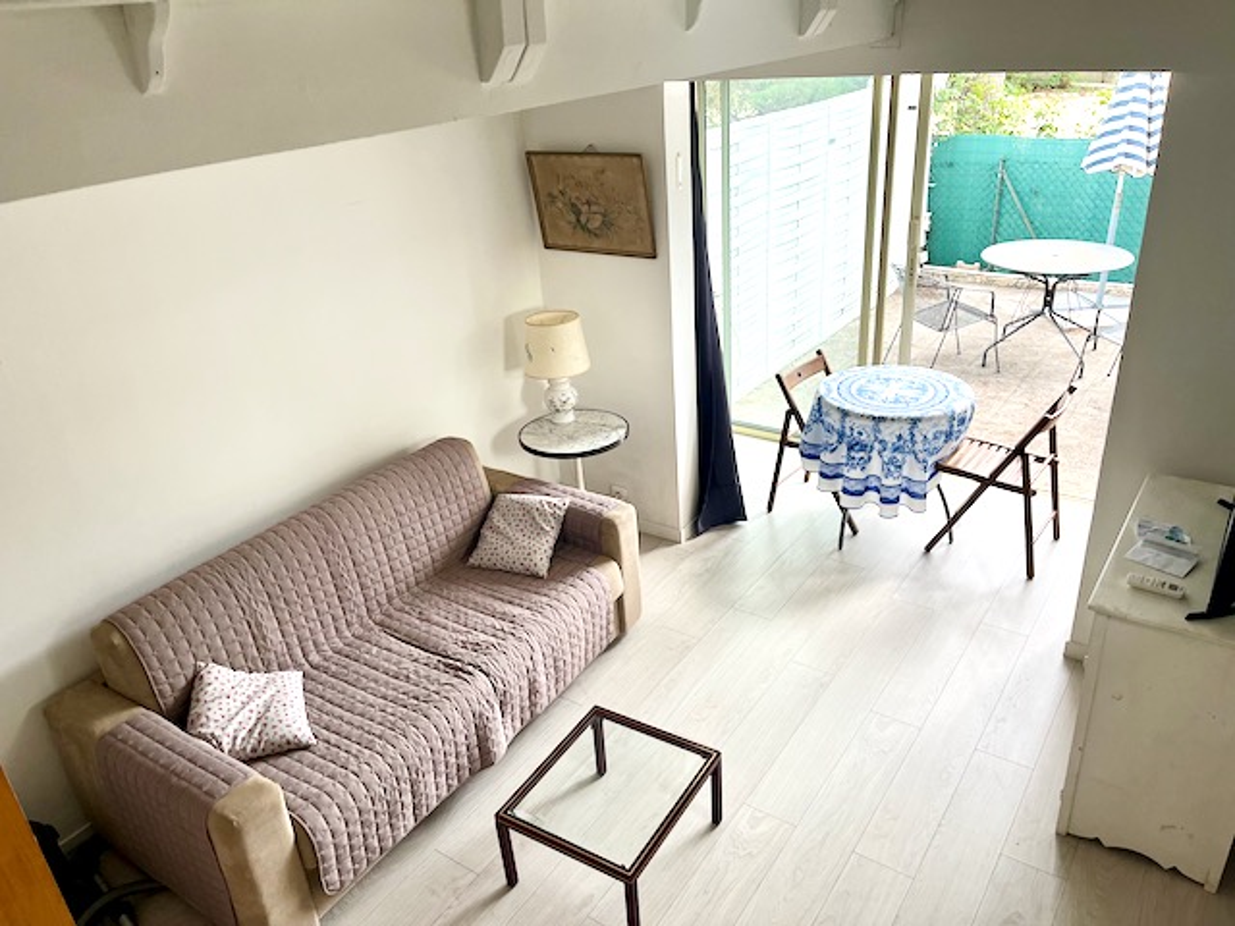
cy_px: 463
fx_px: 928
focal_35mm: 26
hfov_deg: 67.3
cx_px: 618
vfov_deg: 53.1
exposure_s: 1/121
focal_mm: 5.1
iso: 100
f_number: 1.6
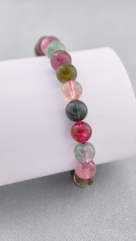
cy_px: 120
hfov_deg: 13.0
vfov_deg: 22.9
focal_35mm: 93
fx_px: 596
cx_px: 86
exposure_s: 1/160
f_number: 2.67
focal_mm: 22.48
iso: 125
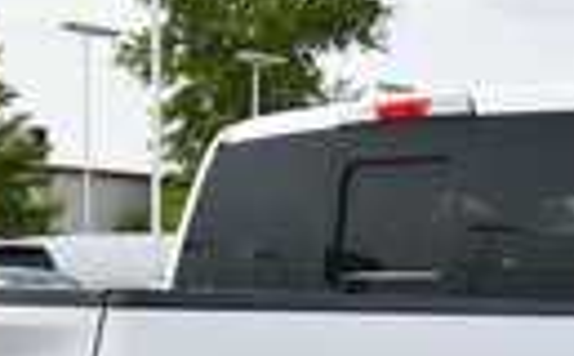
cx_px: 325
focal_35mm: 95
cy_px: 567
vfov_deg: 12.8
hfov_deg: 21.9
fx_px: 1483
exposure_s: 1/250
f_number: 8
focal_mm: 20
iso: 100
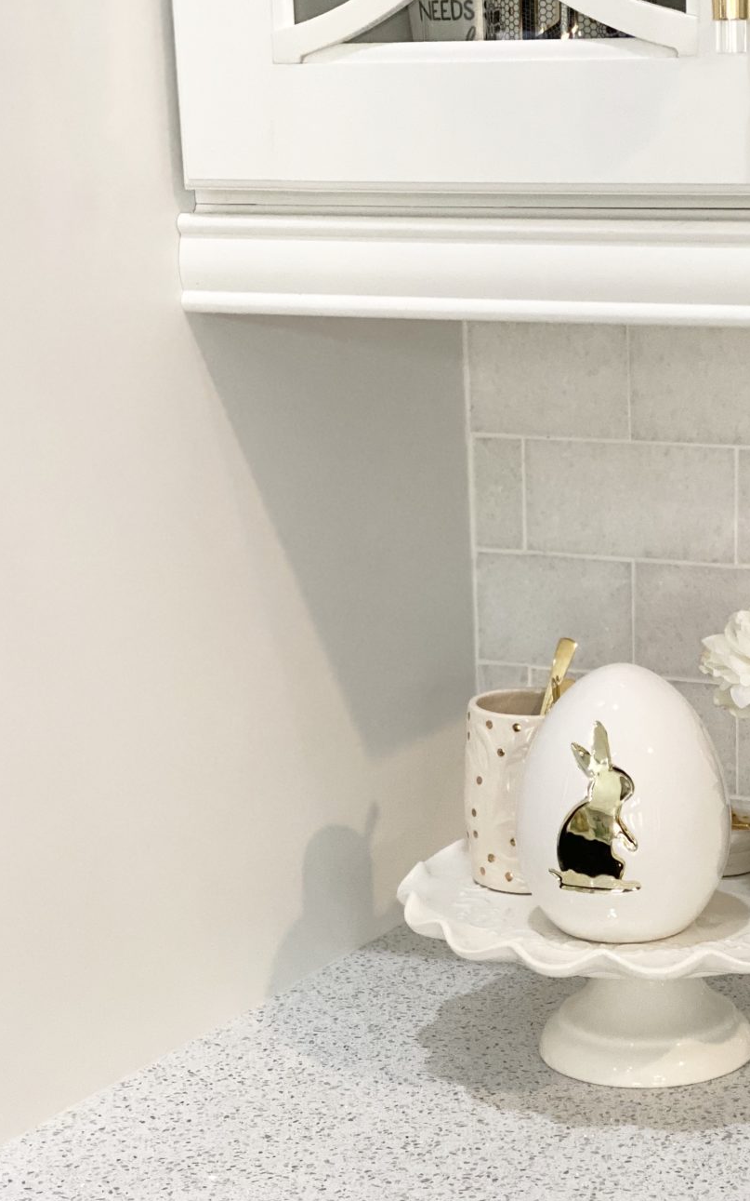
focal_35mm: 82
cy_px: 801
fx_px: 2681
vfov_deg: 25.1
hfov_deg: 15.8
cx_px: 635
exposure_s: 1/120
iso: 250
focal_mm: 6
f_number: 2
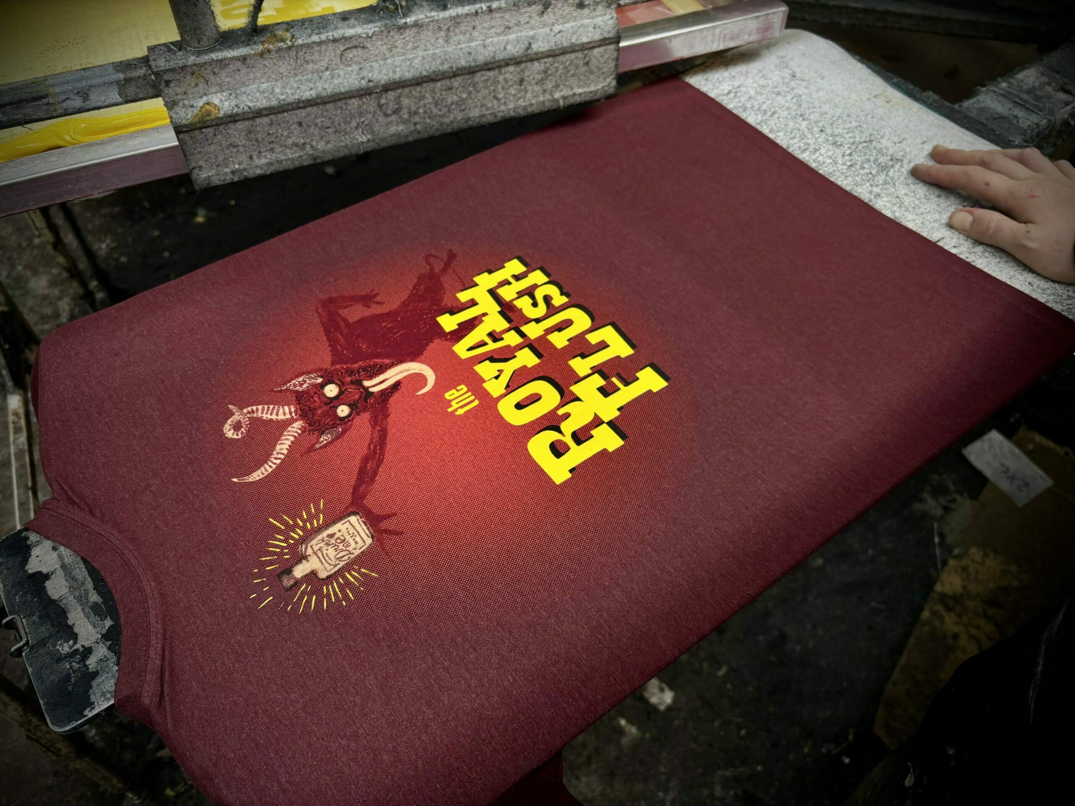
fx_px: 807
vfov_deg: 53.1
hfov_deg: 67.3
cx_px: 538
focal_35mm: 26
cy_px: 403
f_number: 1.6
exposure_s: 1/100
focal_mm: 5.96
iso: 50
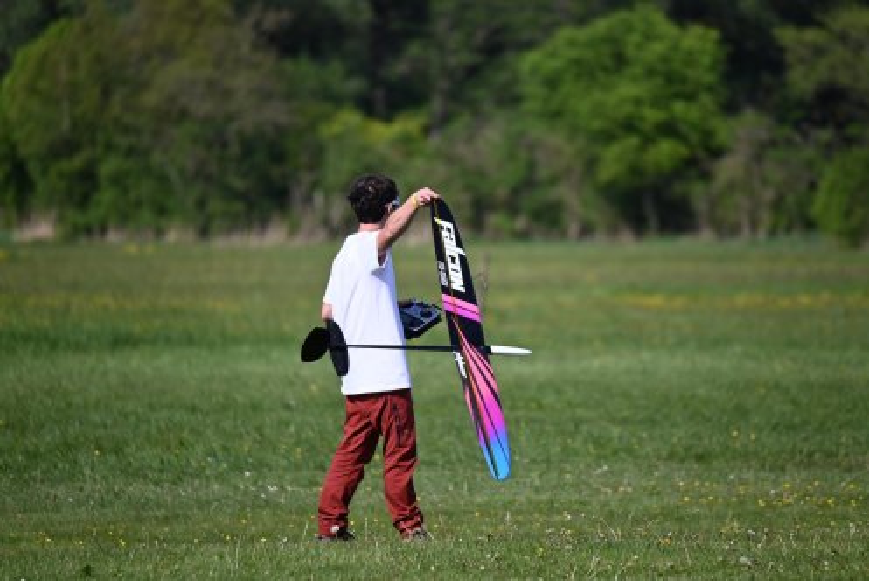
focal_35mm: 400
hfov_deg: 5.2
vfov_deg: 3.4
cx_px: 434
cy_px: 290
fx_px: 9661
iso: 320
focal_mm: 400
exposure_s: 1/1250
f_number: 6.3
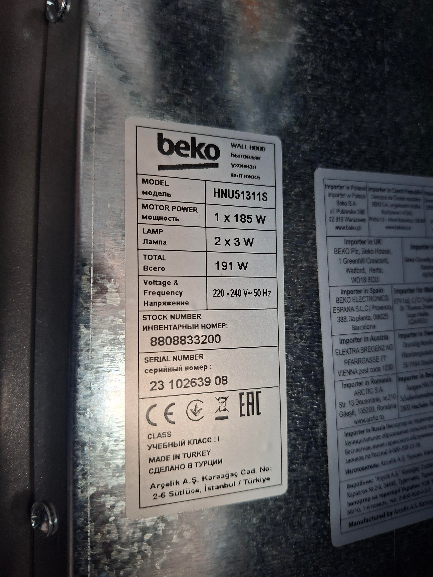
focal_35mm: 23
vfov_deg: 73.9
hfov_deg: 58.9
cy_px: 288
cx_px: 216
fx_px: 384
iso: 320
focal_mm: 5.54
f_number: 1.8
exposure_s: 1/50
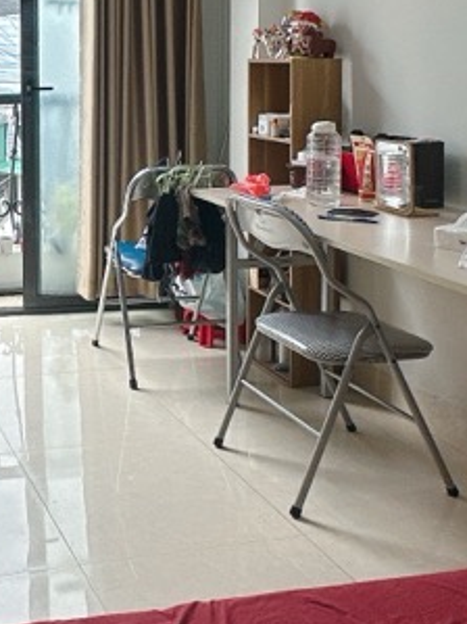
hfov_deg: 27.3
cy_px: 106
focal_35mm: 48
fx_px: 864
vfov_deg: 37.9
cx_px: -65
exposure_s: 1/100
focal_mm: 2.22
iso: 64
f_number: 2.2
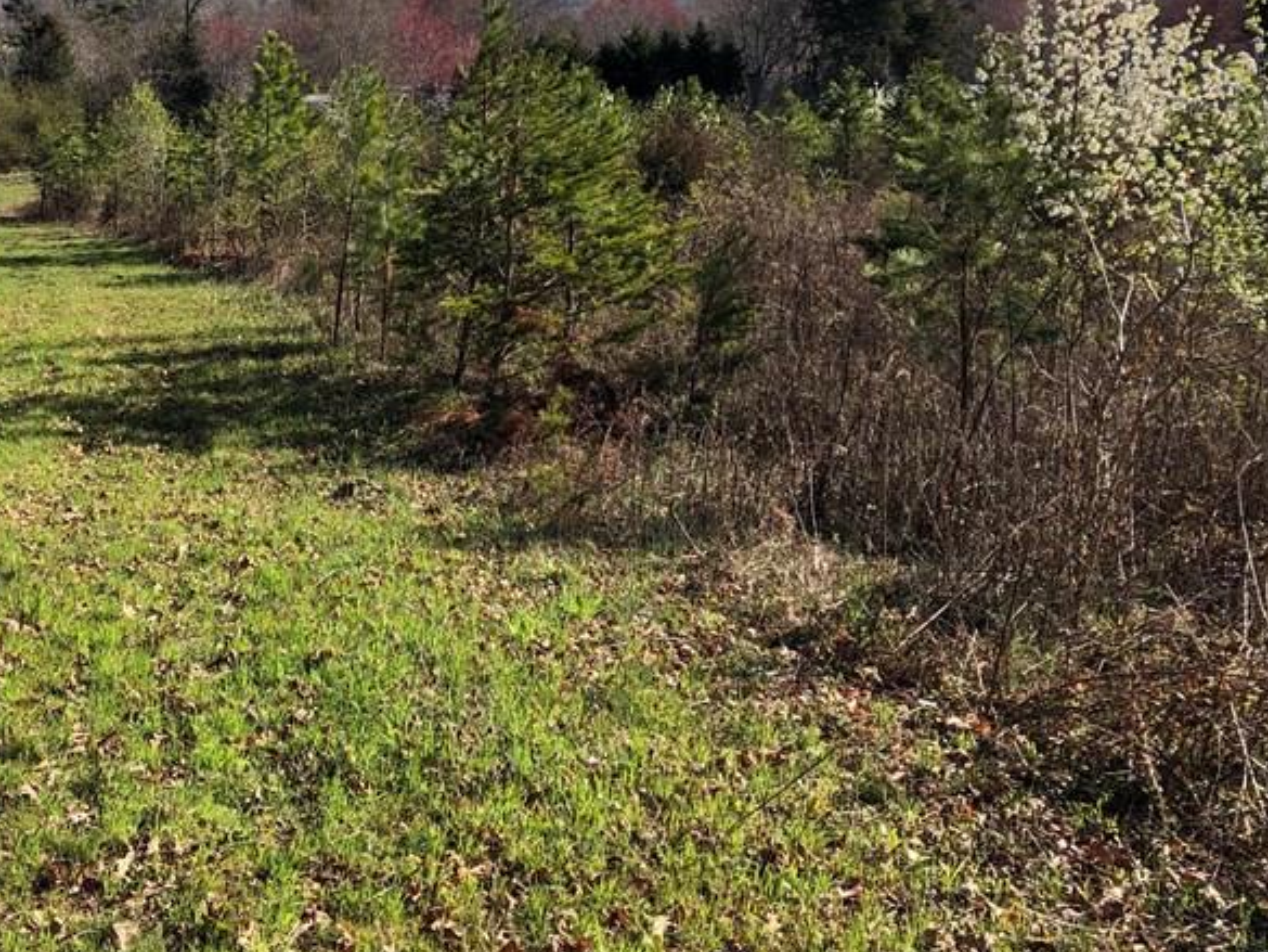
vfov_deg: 29.5
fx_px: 1795
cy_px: 308
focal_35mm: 49
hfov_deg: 37.7
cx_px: 282
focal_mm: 3.99
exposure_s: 1/1499
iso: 20
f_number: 1.8
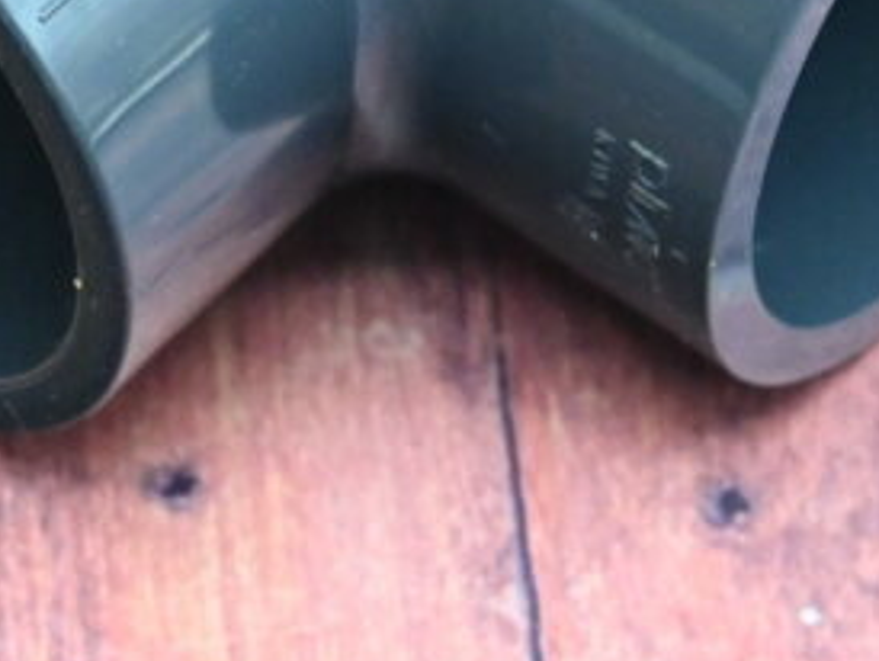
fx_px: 6684
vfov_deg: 5.6
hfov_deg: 7.5
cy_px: -50
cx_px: 398
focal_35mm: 263
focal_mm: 50
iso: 4000
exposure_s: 1/80
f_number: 6.3
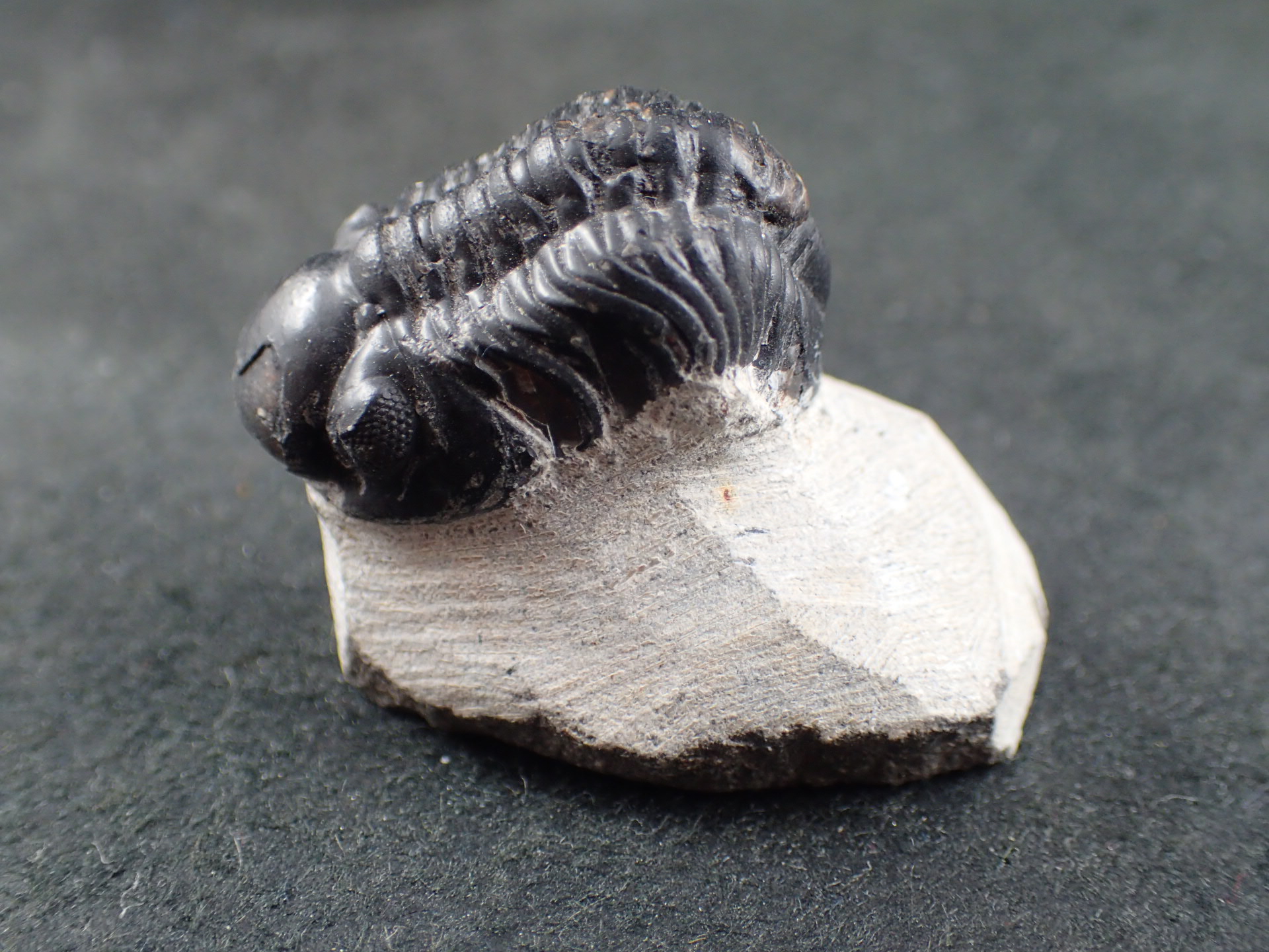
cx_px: 634
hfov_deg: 46.8
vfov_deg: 36.0
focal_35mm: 40
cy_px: 476
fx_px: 1466
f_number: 2.8
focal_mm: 7.34
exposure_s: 1/160
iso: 320
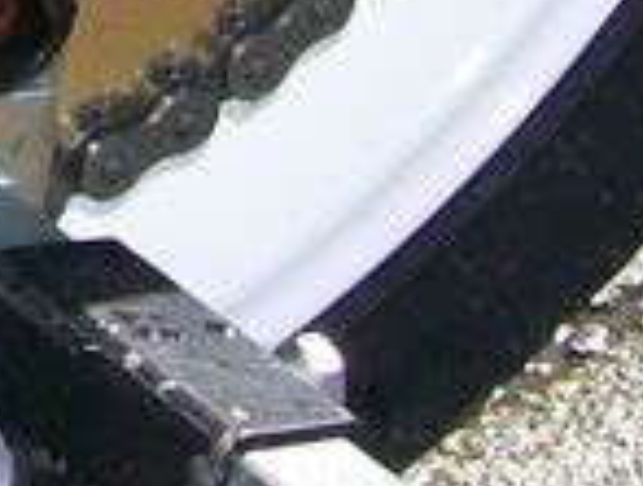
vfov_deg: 5.6
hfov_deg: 7.5
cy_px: -876
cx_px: -700
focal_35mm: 250
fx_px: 4655
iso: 80
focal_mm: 6
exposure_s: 1/767
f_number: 2.7
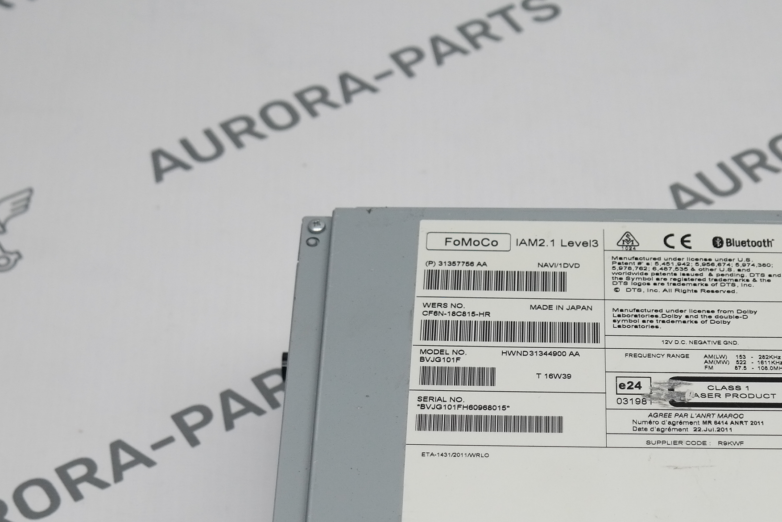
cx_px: 587
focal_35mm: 102
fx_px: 2216
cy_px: 462
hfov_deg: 19.9
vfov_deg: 13.3
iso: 200
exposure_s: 1/100
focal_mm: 30
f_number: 4.5
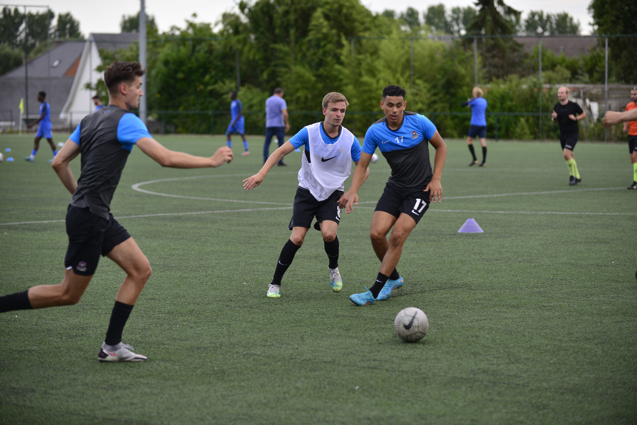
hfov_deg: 18.6
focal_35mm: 110
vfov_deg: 12.5
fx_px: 1947
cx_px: 318
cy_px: 212
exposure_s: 1/400
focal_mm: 110
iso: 100
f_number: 2.8
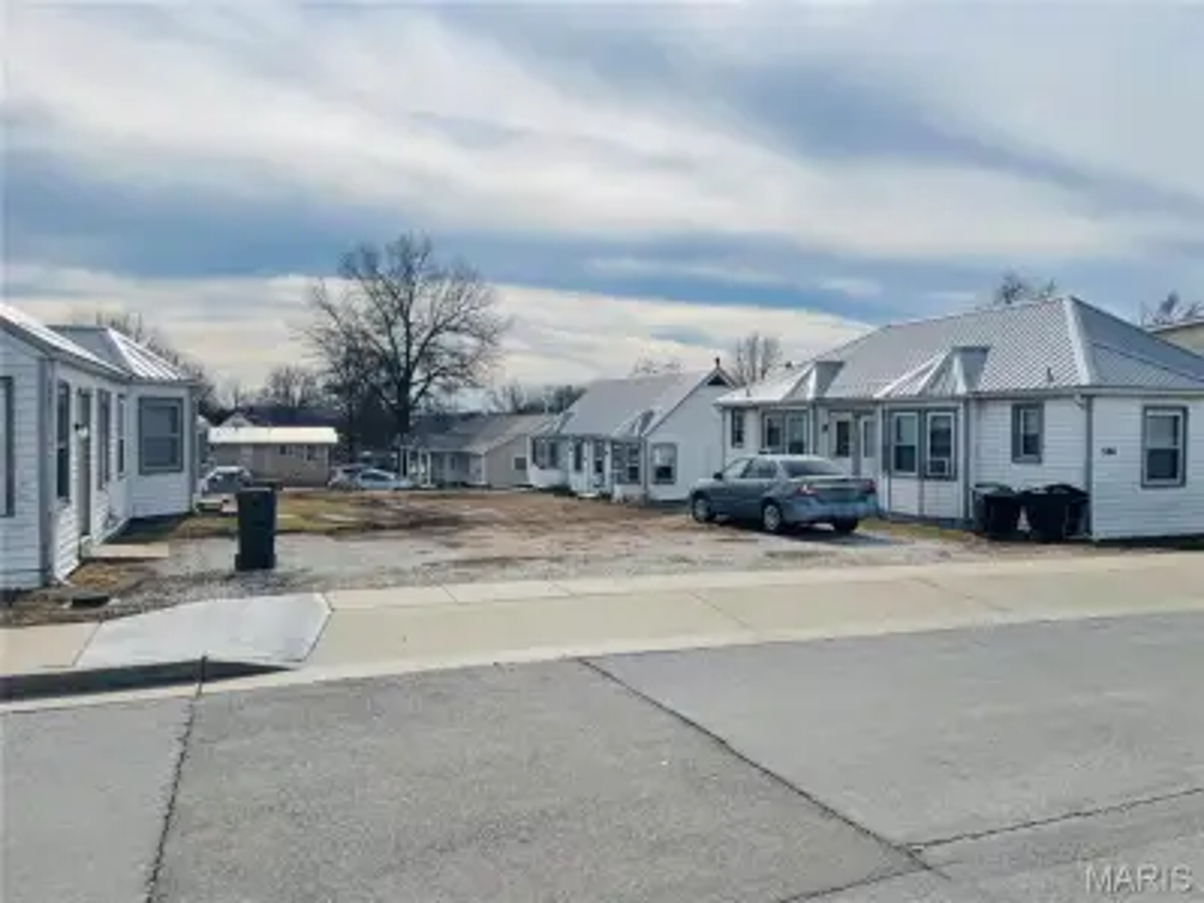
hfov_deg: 67.3
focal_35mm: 26
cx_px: 602
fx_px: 904
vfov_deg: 53.1
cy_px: 452
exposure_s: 1/9091
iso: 32
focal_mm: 4.2
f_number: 1.6
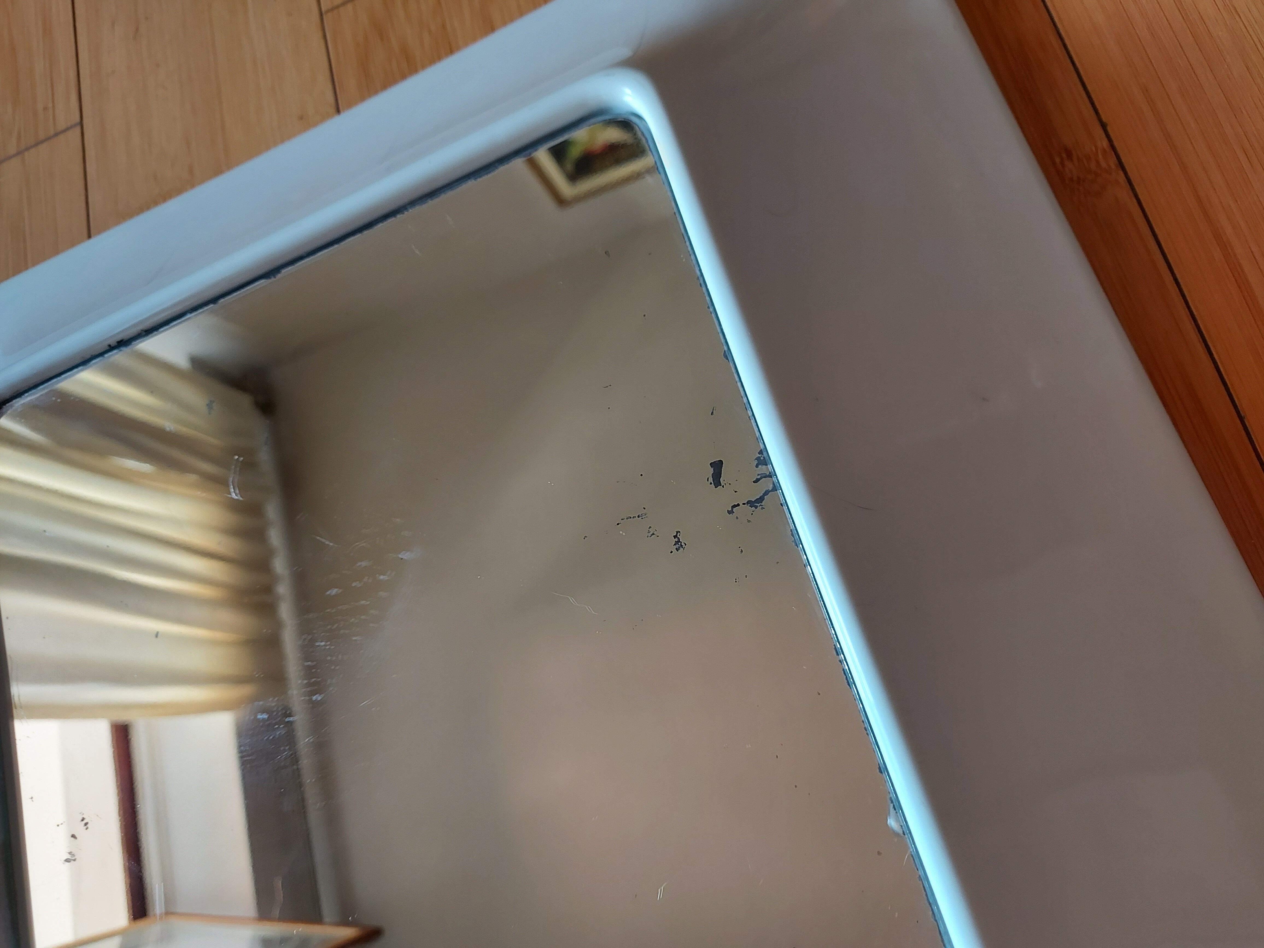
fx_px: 876
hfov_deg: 71.6
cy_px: 474
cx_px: 632
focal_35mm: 24
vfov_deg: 56.8
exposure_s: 1/50
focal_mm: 5.23
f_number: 1.8
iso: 200
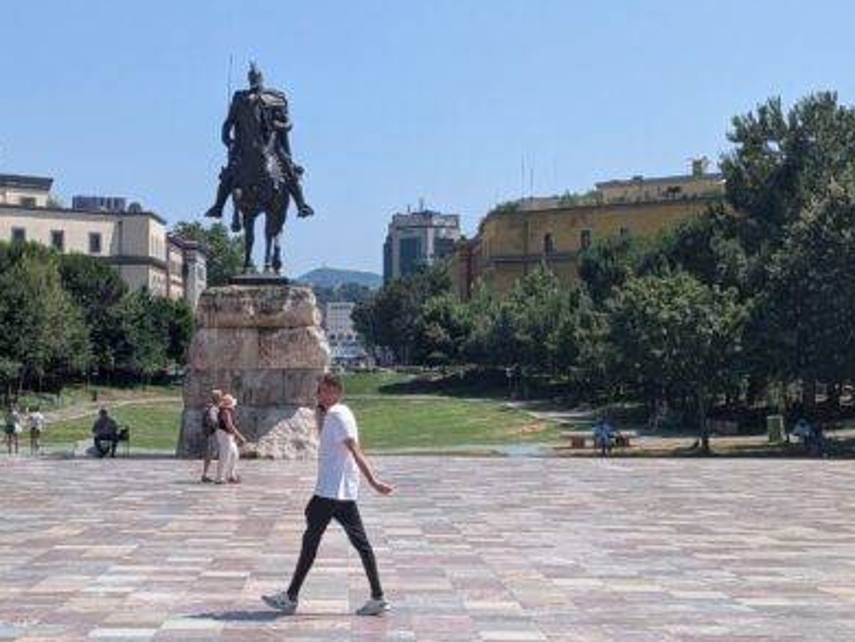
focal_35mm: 63
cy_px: 326
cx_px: 276
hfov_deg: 30.5
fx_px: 1557
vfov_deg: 23.3
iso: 35
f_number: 1.7
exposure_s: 1/1802
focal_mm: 4.53
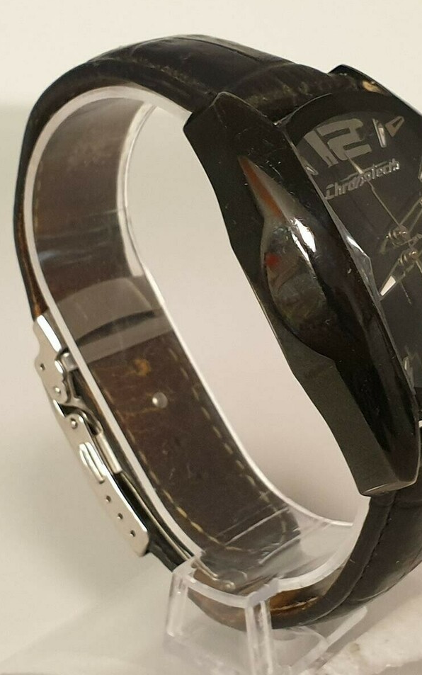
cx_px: 282
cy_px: 336
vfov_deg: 52.7
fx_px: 681
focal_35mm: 37
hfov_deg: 34.1
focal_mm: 4.3
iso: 250
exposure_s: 1/50
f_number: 2.4
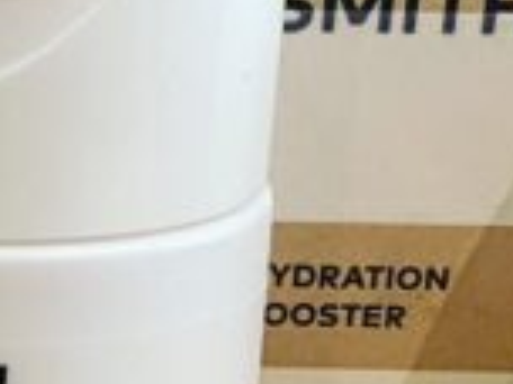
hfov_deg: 10.7
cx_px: -385
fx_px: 2593
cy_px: 468
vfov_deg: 8.4
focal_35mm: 175
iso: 160
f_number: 1.8
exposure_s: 1/50
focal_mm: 4.25
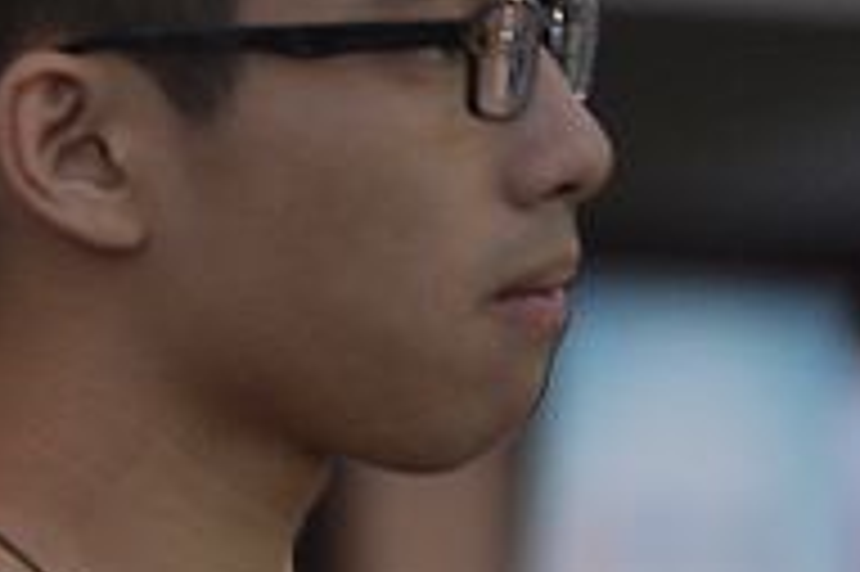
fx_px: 30026
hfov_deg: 1.6
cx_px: -1779
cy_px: 1101
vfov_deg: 1.1
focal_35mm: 1258
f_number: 4
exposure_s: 1/400
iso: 1000
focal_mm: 200
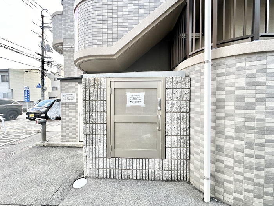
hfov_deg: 102.1
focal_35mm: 14
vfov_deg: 85.7
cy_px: 103
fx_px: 111
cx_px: 137
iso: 125
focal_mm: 2.22
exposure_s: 1/99
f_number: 2.2
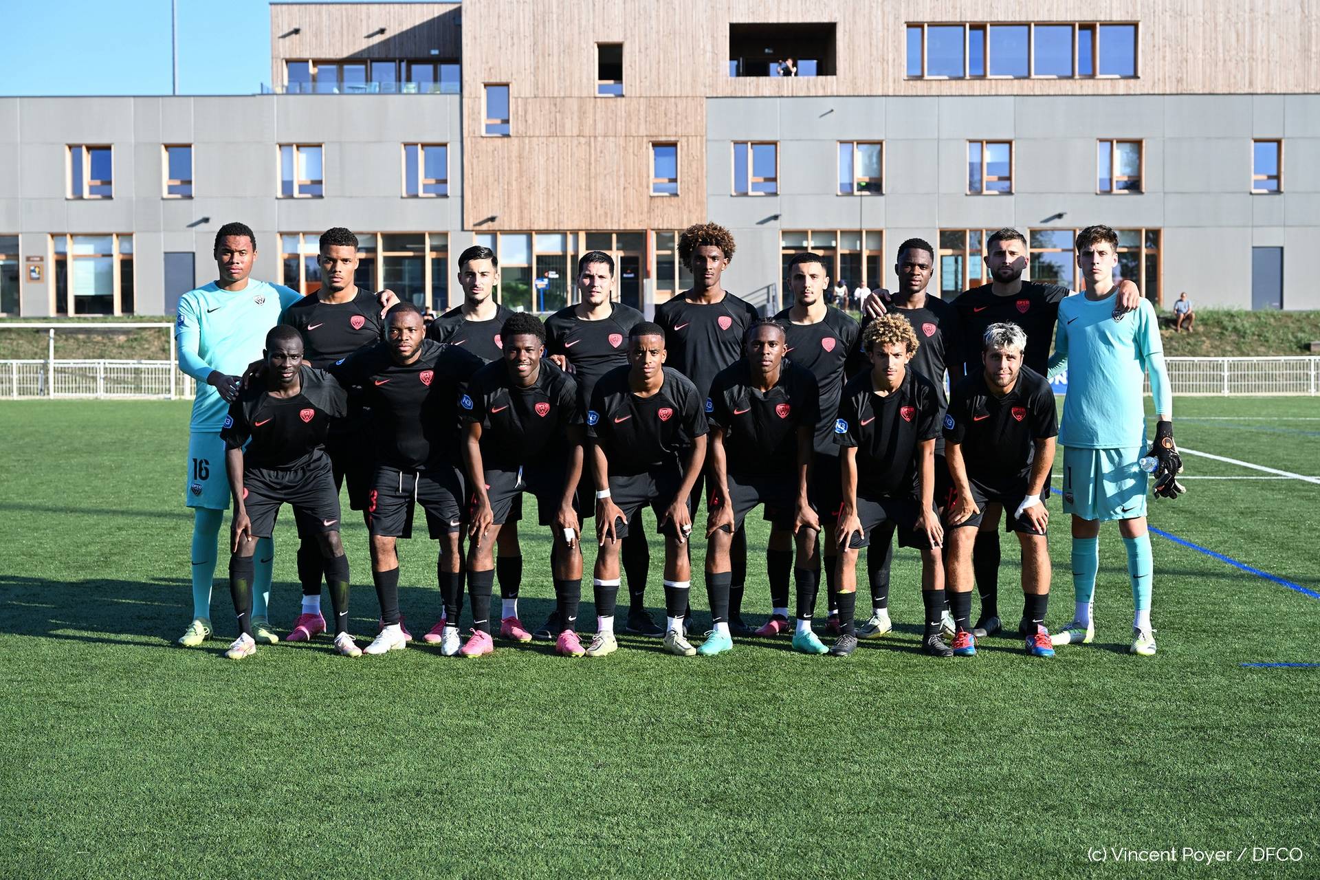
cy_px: 440
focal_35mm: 60
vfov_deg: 22.6
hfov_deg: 33.4
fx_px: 2200
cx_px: 660
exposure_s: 1/1000
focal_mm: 60
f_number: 5.6
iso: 400
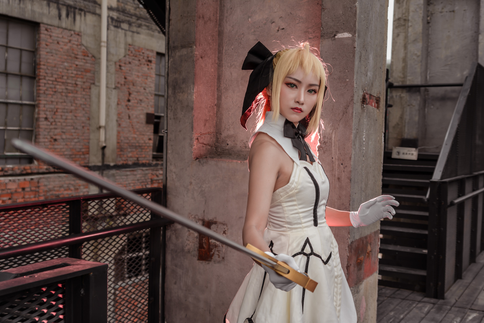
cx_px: 242
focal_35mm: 42
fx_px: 565
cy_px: 162
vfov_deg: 31.9
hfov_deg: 46.4
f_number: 3.2
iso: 100
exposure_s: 1/160
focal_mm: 28
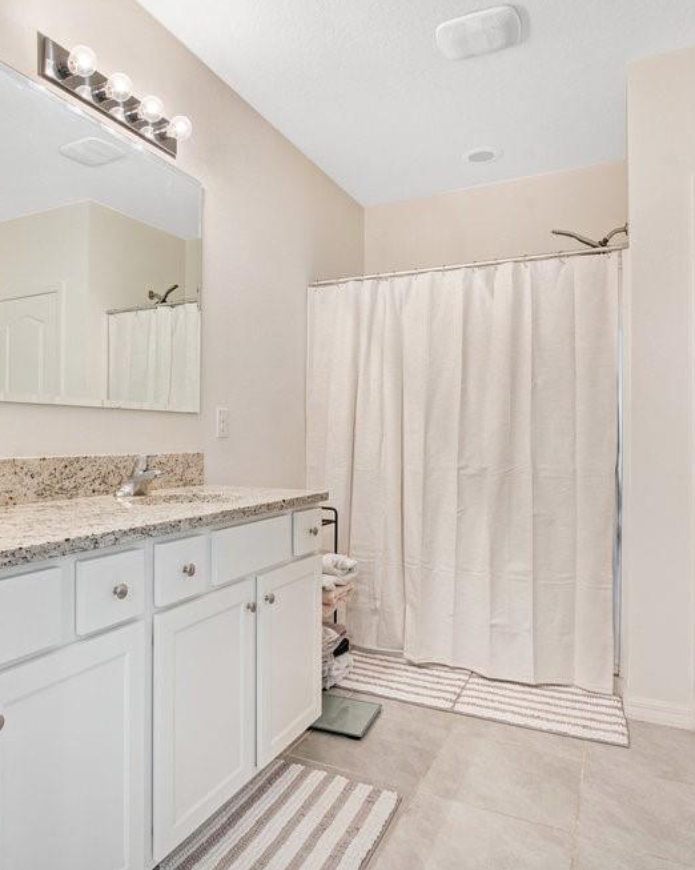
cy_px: 428
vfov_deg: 72.6
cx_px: 266
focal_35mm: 23
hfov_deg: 60.2
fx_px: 592
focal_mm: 16
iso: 1250
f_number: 8
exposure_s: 1/15
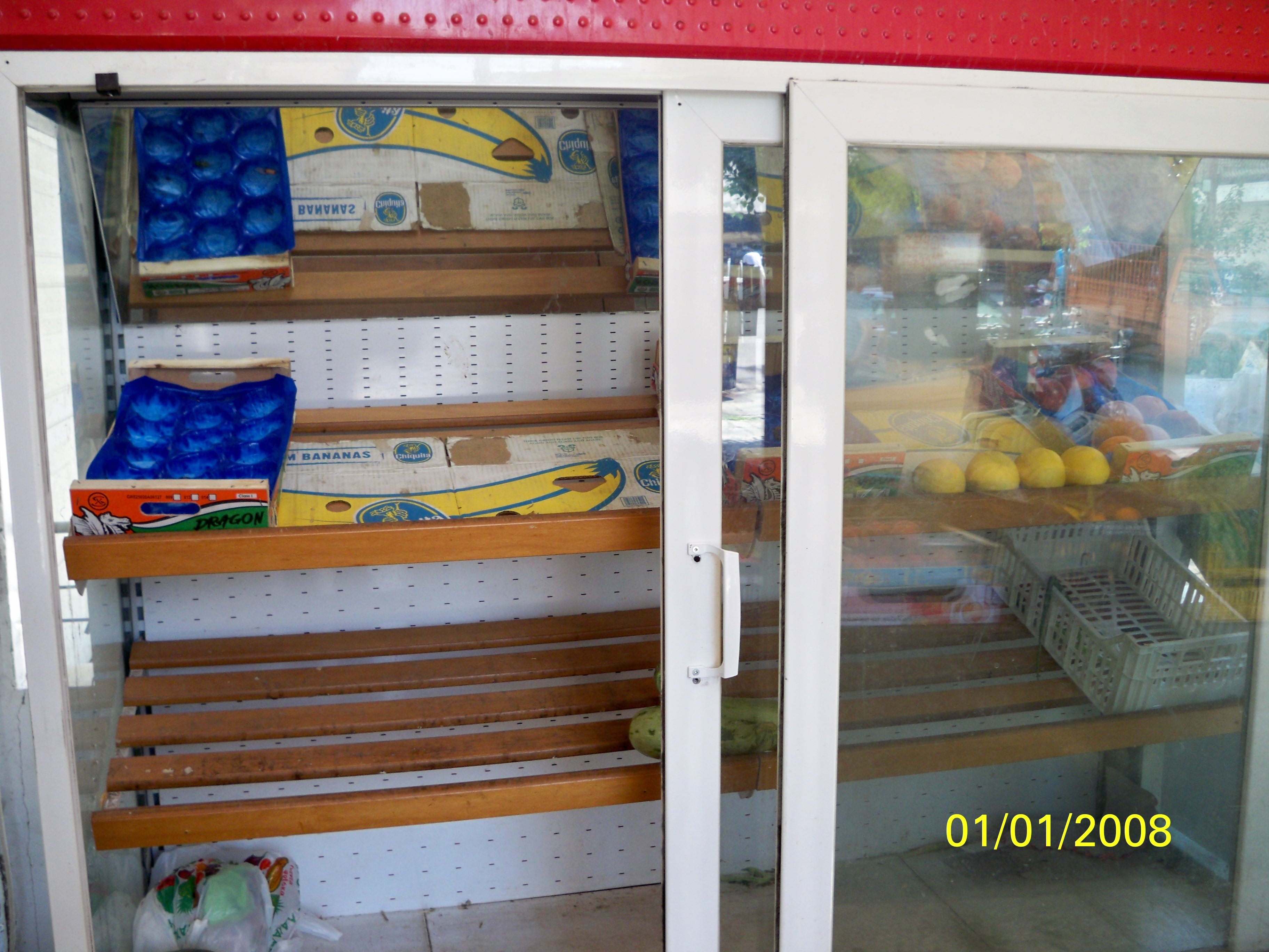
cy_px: 476
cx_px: 634
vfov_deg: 40.7
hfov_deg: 52.6
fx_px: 1283
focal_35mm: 35
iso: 100
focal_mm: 6.3
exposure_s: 1/60
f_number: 3.1
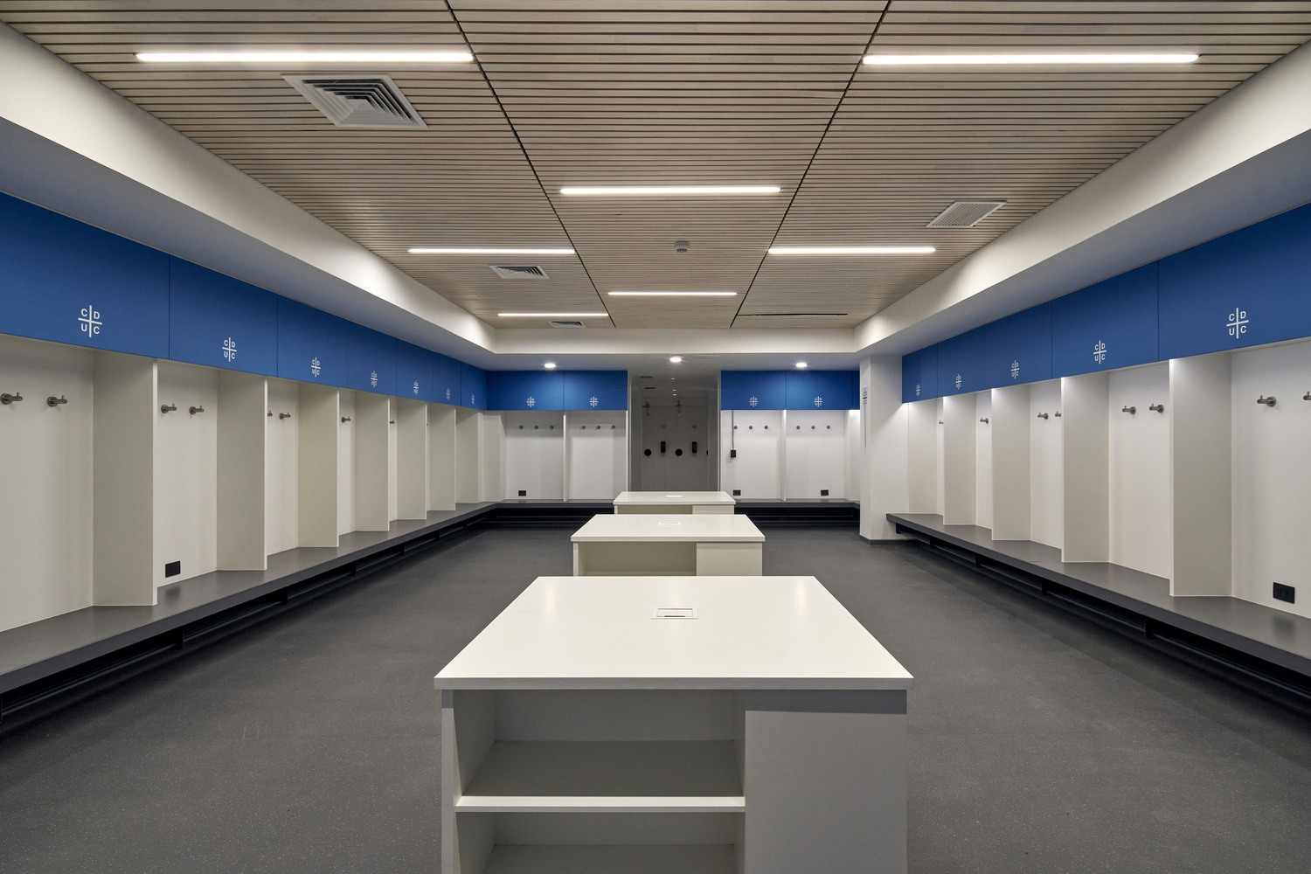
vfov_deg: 70.4
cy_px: 437
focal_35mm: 17
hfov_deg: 93.3
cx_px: 656
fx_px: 619
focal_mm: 17
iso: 800
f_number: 11
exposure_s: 1/25
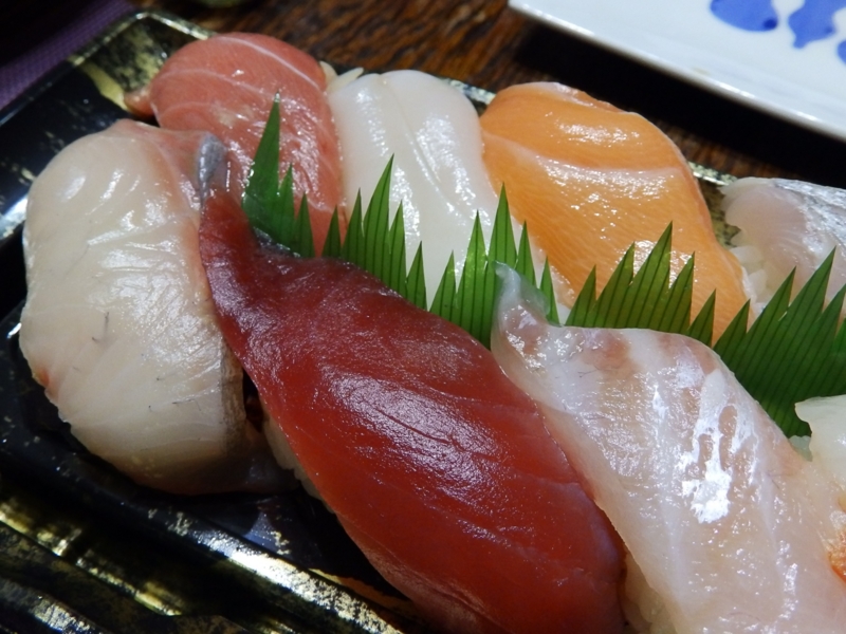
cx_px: 423
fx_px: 782
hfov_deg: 56.8
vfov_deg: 44.2
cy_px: 317
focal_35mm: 32
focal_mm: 5.7
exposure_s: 1/30
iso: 640
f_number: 3.7
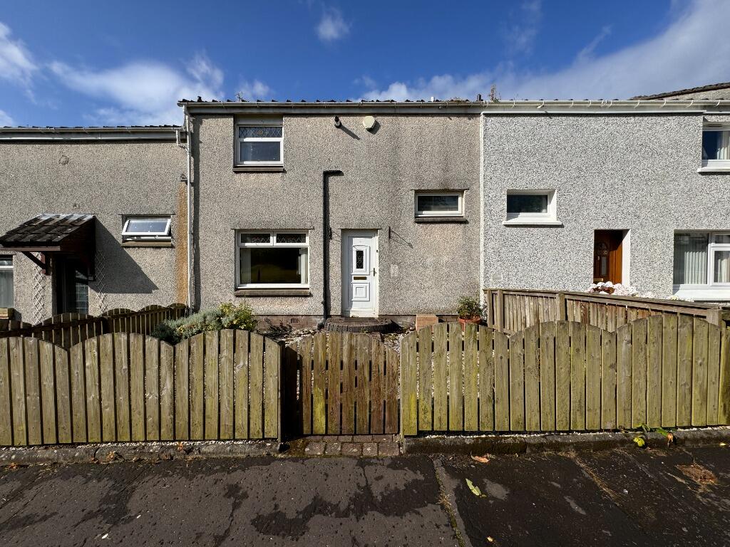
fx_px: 295
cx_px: 365
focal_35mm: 14
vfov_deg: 85.7
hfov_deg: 102.1
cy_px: 274
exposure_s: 1/2674
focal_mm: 2.22
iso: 50
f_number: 2.2
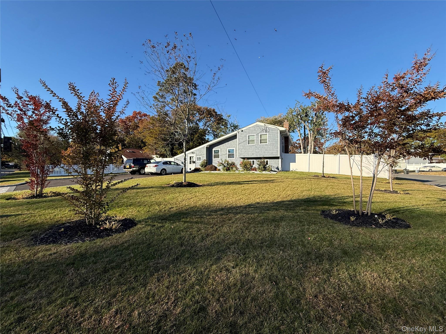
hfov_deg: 102.1
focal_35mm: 14
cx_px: 223
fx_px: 180
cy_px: 167
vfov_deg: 85.7
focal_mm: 2.22
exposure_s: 1/1235
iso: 64
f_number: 2.2
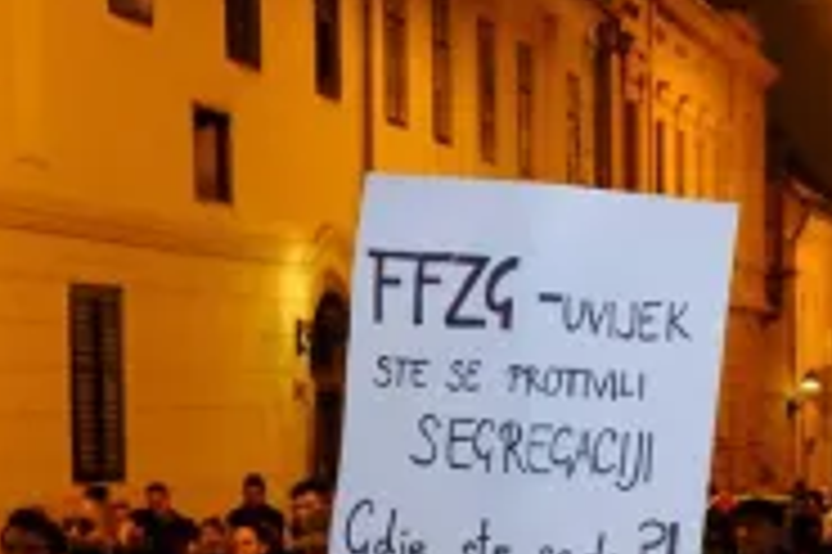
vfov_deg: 11.9
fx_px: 2563
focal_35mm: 111
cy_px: 768
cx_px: 693
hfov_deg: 18.2
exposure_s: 1/125
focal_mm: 18.2
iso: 6400
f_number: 2.8
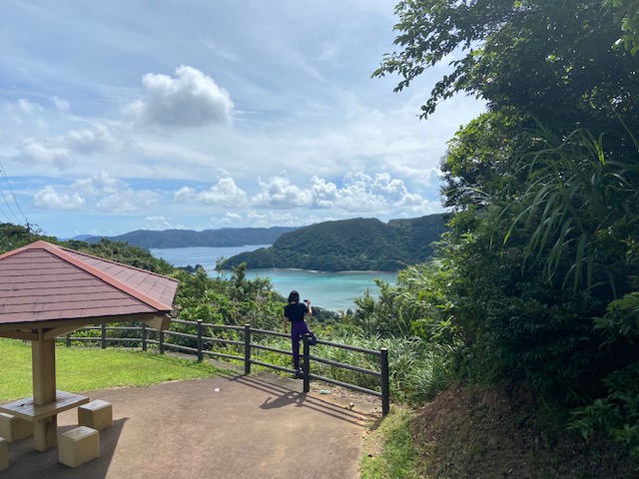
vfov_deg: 53.1
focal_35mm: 26
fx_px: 480
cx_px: 320
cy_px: 240
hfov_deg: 67.3
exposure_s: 1/4808
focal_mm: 4.25
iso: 32
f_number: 1.8
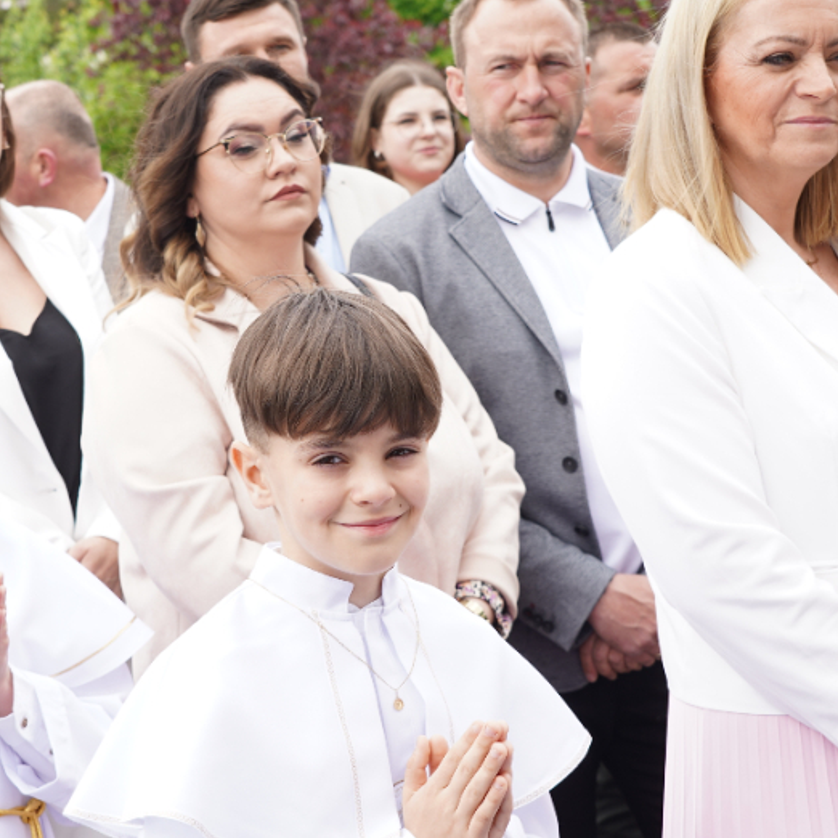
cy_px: 479
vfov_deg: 19.1
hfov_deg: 19.0
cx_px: 299
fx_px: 2492
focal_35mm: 91
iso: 100
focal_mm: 43
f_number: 5.6
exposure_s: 1/100
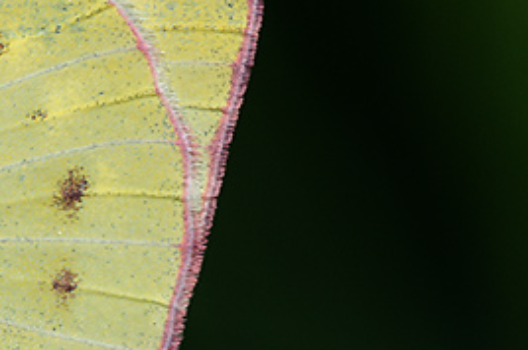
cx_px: -203
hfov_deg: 5.1
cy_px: 208
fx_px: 5903
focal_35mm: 403
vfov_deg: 3.4
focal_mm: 90
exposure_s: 1/160
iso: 400
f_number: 11
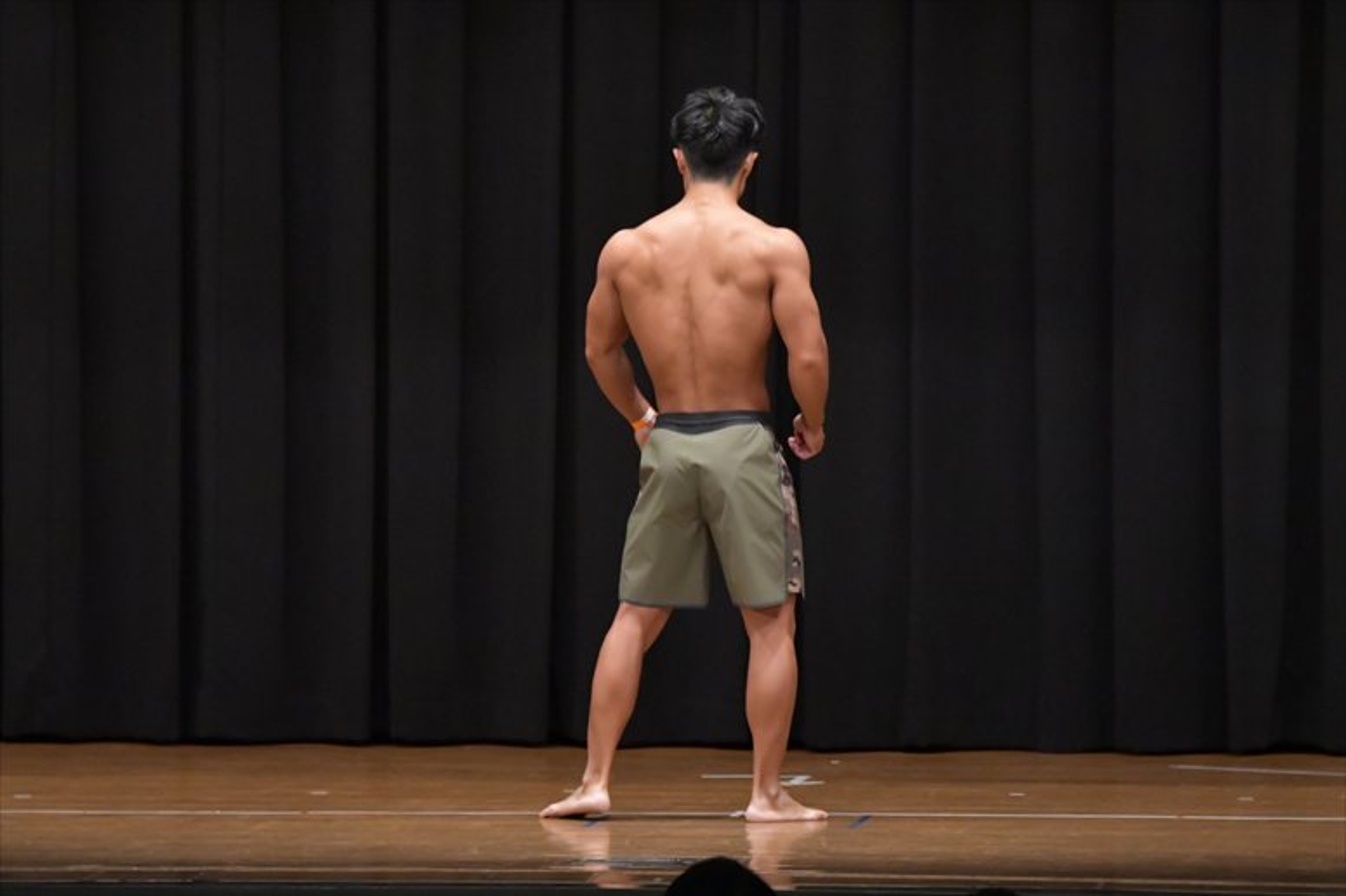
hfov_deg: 8.6
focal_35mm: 240
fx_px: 8969
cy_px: 448
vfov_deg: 5.7
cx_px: 673
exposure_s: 1/400
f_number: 5.6
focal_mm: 160
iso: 6400
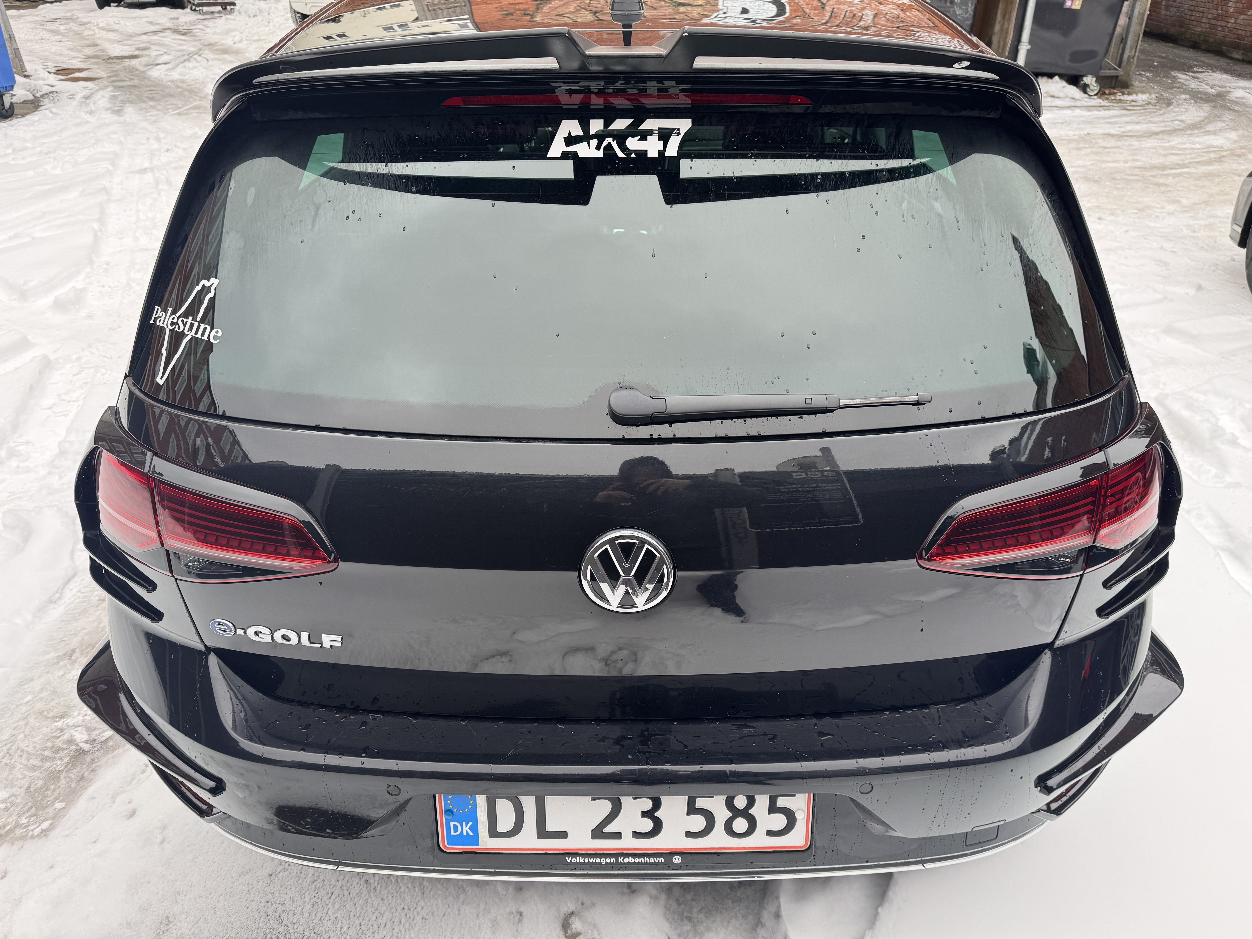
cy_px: 470
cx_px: 626
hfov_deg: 71.6
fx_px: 868
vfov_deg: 56.8
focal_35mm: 24
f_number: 1.78
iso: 80
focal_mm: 6.76
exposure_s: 1/221
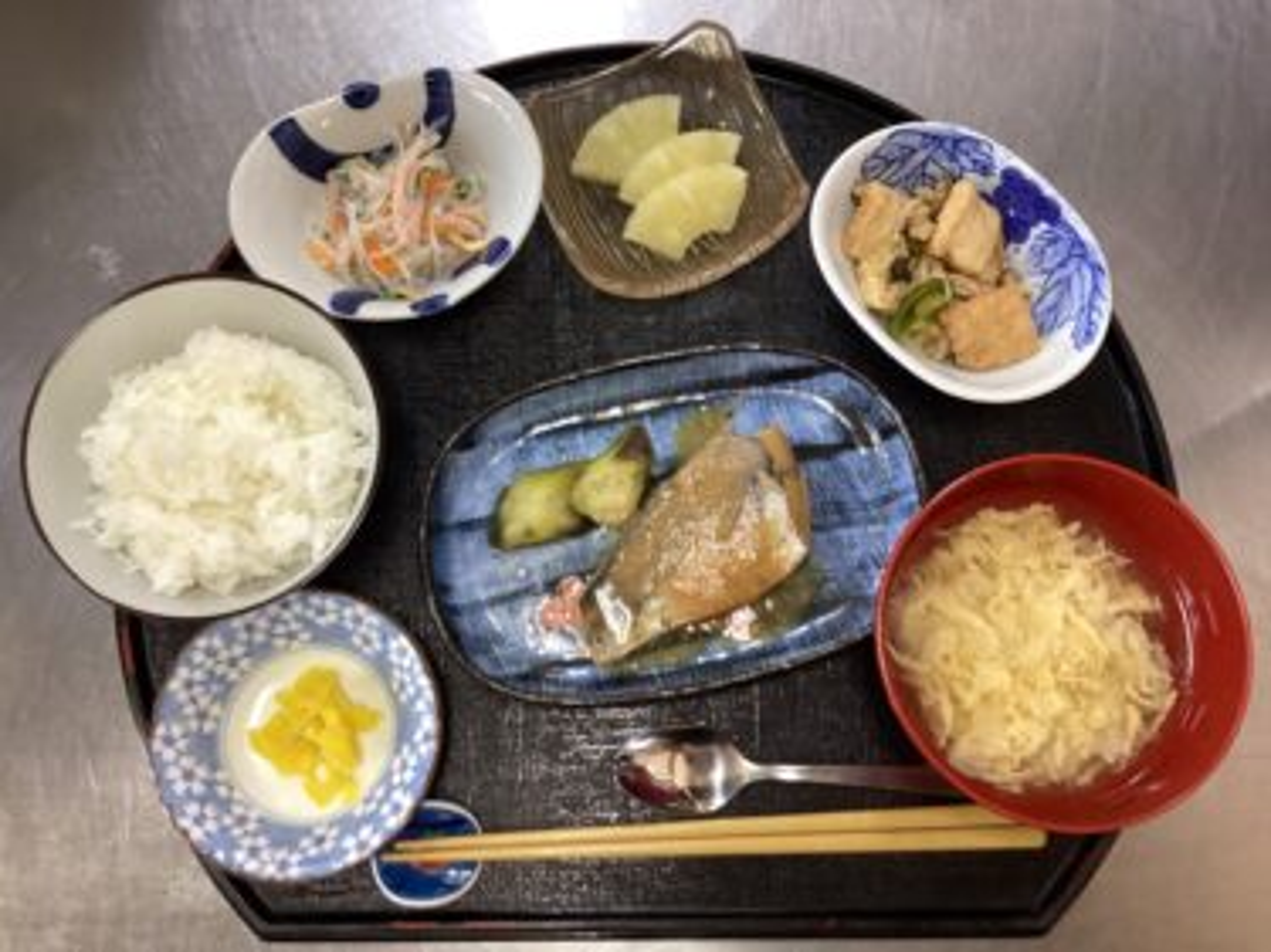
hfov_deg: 58.4
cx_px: 636
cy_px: 476
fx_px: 1138
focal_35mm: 31
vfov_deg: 45.4
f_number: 2.4
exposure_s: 1/50
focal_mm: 3.3
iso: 125
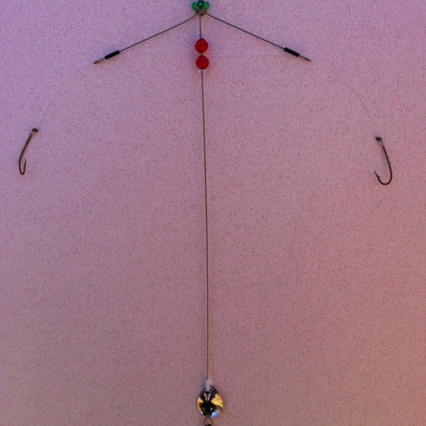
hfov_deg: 40.0
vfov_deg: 40.0
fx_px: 585
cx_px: 211
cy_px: 215
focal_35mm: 42
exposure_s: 1/495
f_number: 2.8
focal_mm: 3.85
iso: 80
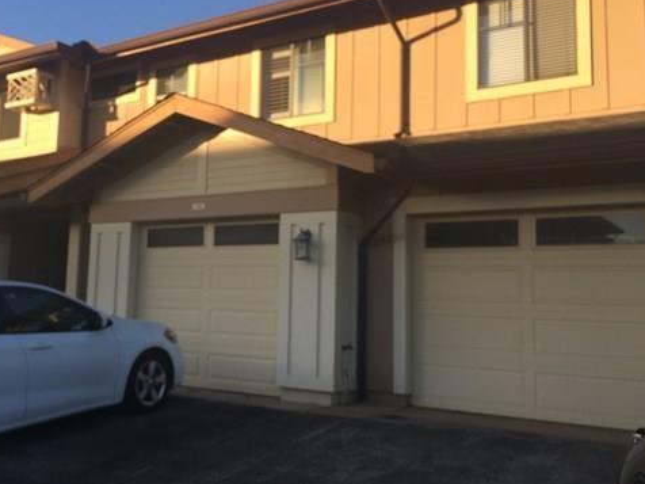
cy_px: 222
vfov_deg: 36.8
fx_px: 727
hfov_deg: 47.2
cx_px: 222
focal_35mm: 39
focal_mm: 4.15
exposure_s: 1/746
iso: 32
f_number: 2.2
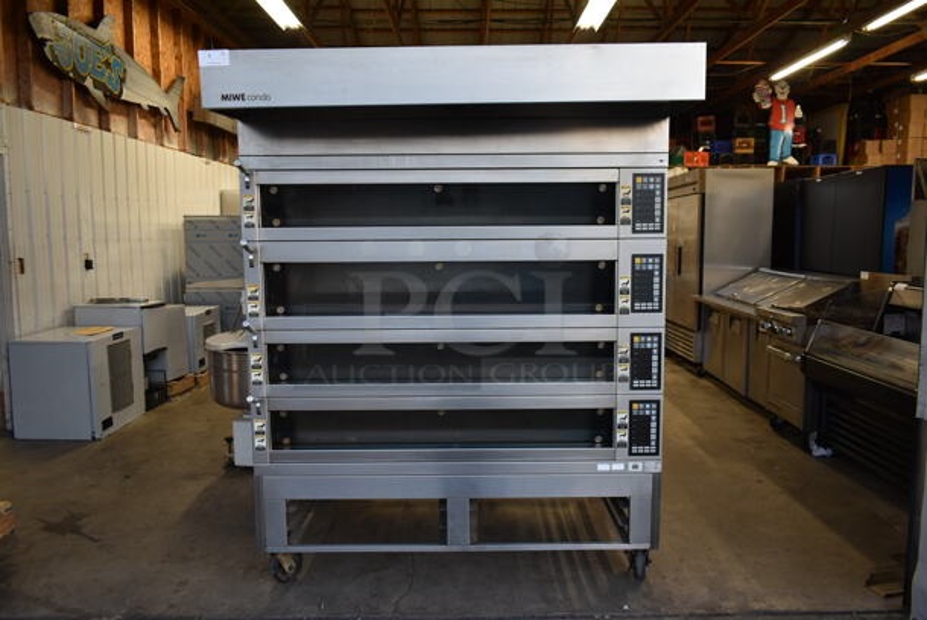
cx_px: 464
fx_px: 696
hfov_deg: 67.3
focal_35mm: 27
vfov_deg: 48.0
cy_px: 310
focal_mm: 18
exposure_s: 1/30
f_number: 3.5
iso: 280
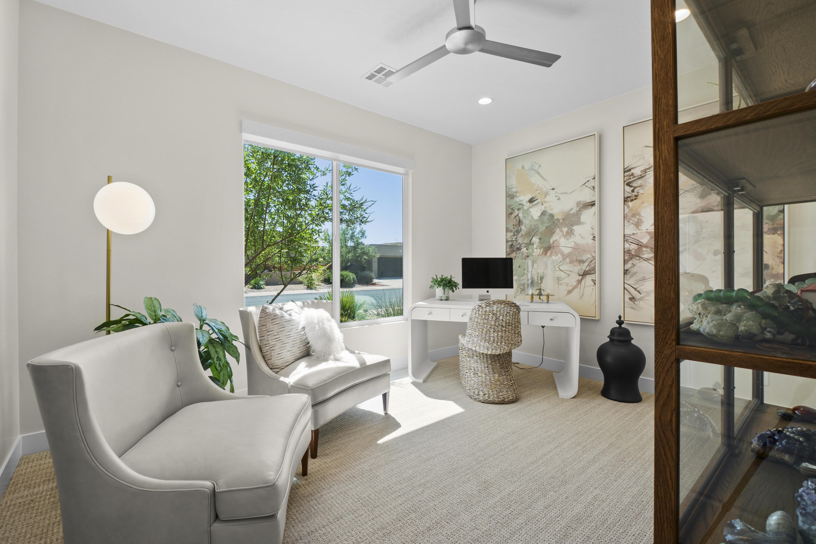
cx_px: 408
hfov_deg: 100.4
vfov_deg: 77.3
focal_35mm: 15
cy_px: 272
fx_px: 340
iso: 100
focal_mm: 10
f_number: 8
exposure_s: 1/6
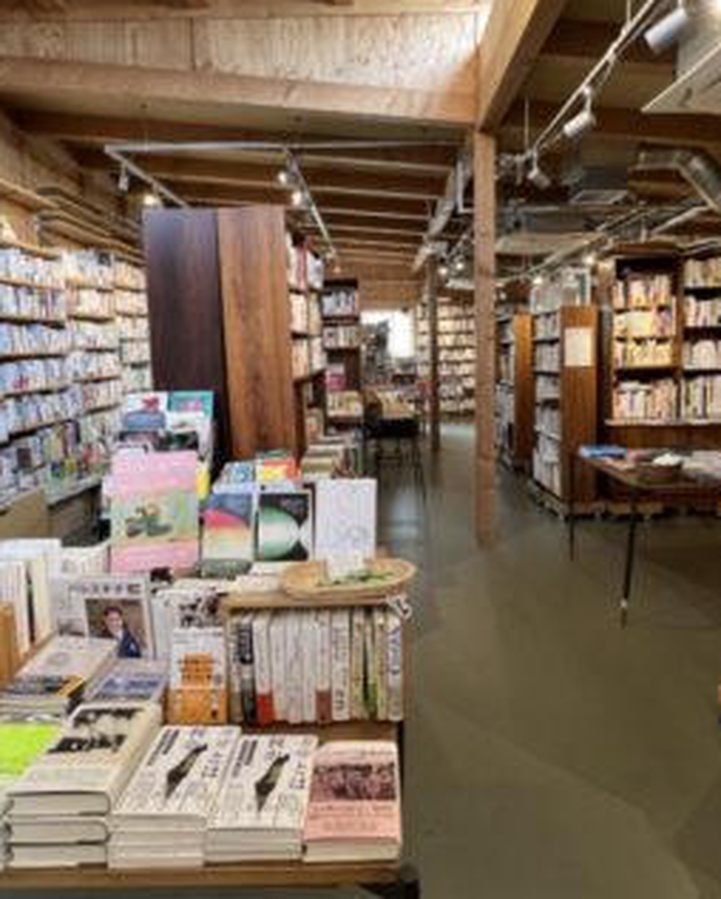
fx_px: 533
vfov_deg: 80.2
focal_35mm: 20
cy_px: 413
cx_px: 383
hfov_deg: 68.1
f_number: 1.8
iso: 200
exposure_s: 1/100
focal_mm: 1.57
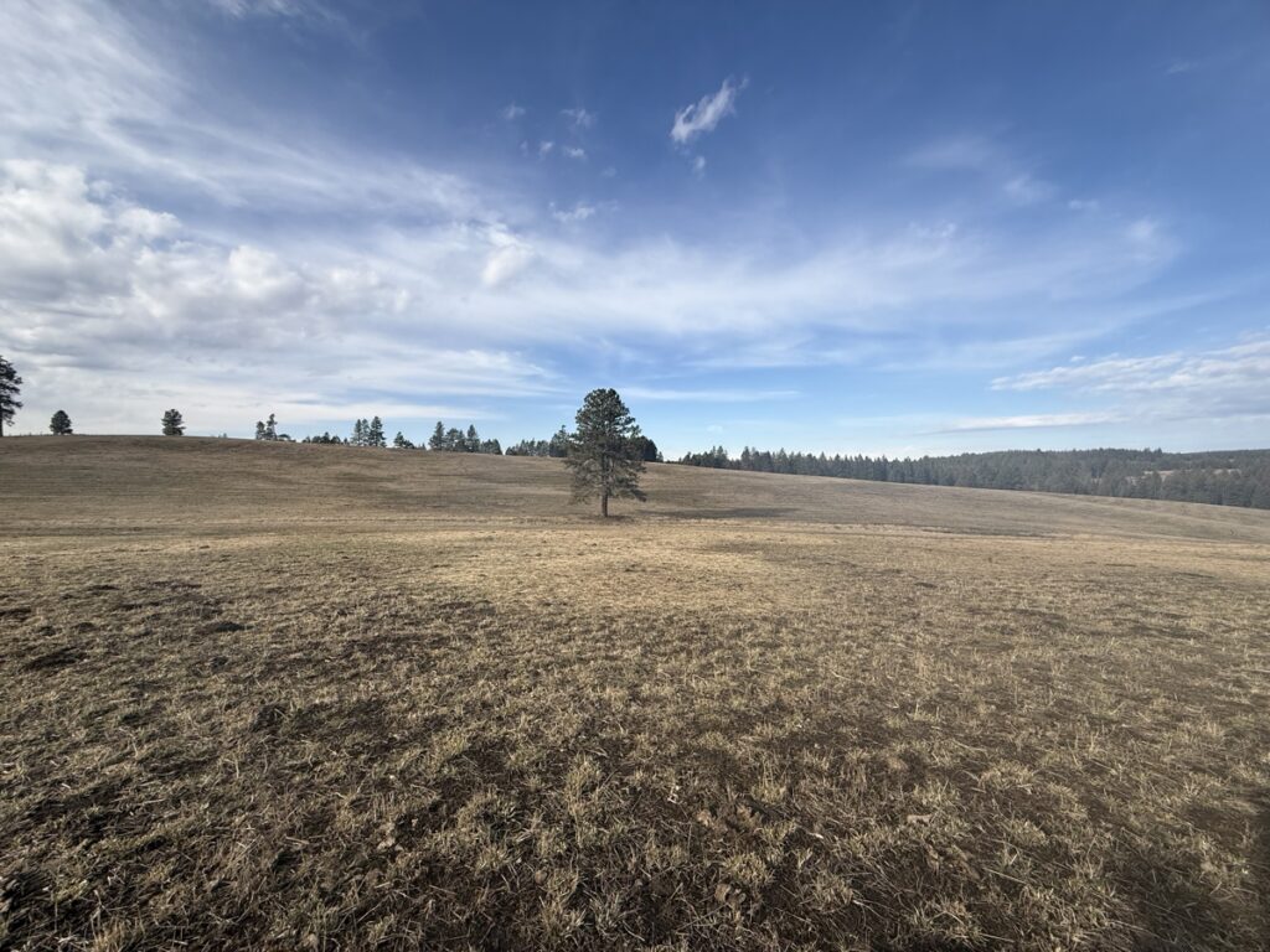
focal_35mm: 14
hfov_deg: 102.1
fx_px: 514
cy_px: 476
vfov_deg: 85.7
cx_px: 635
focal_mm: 2.22
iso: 50
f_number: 2.2
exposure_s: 1/1848
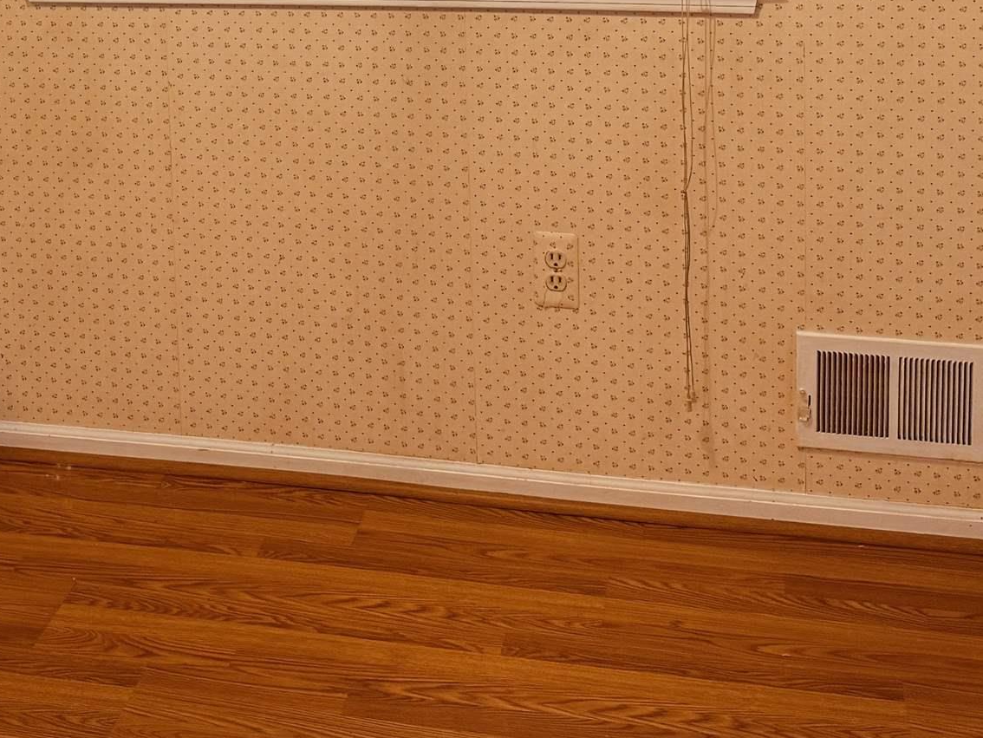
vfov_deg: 21.1
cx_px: 127
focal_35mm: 65
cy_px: -136
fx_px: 1846
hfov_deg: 28.8
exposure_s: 1/60
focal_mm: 6.76
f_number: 1.78
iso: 160
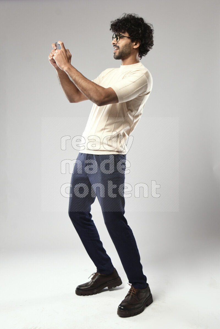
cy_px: 164
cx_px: 110
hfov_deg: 41.1
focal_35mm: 32
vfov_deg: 58.7
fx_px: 293
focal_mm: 32
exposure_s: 1/125
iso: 400
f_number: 5
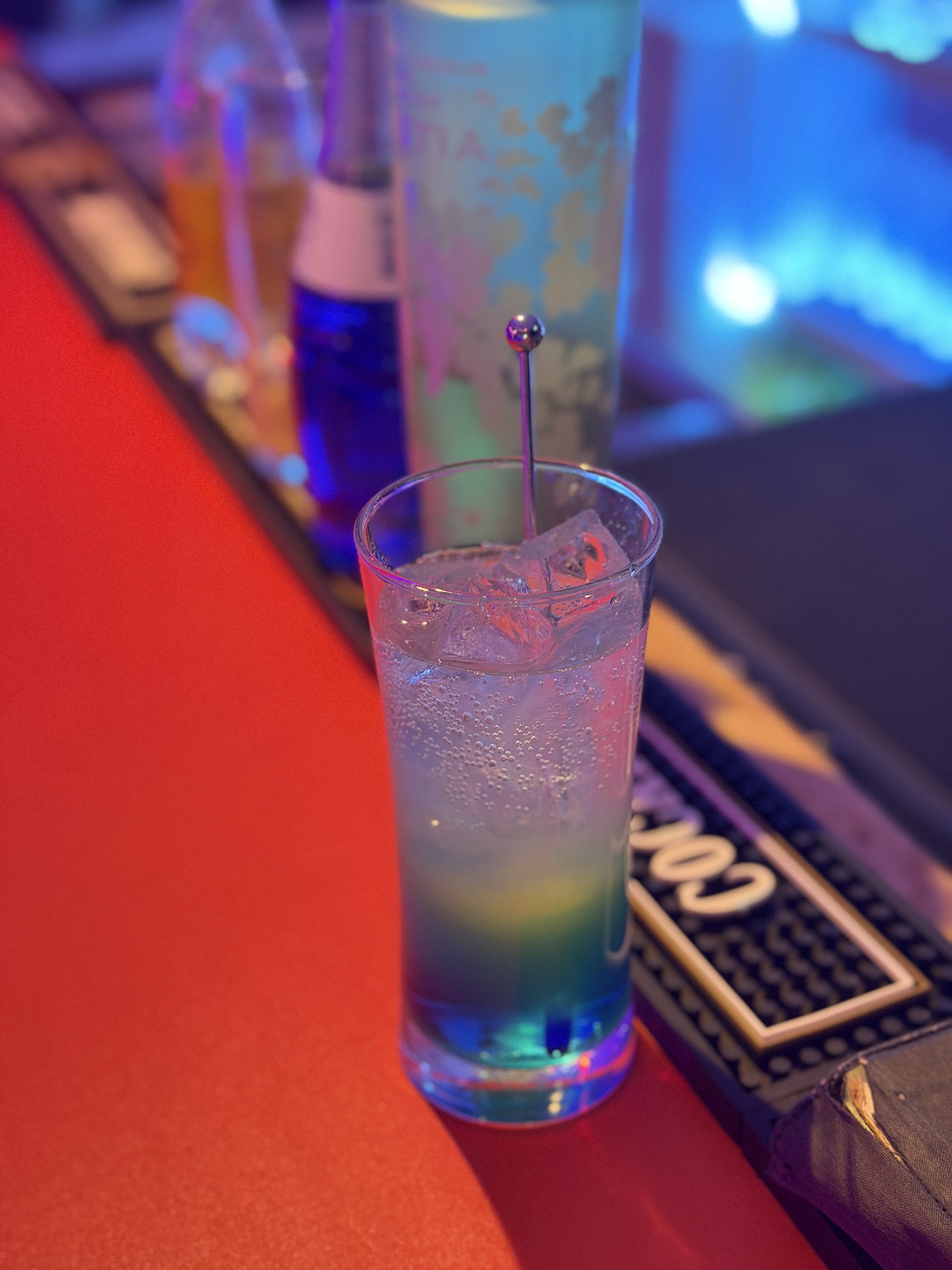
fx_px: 1760
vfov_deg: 39.7
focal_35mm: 48
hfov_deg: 30.3
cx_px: 476
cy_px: 635
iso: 800
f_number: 1.78
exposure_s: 1/21
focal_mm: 6.76
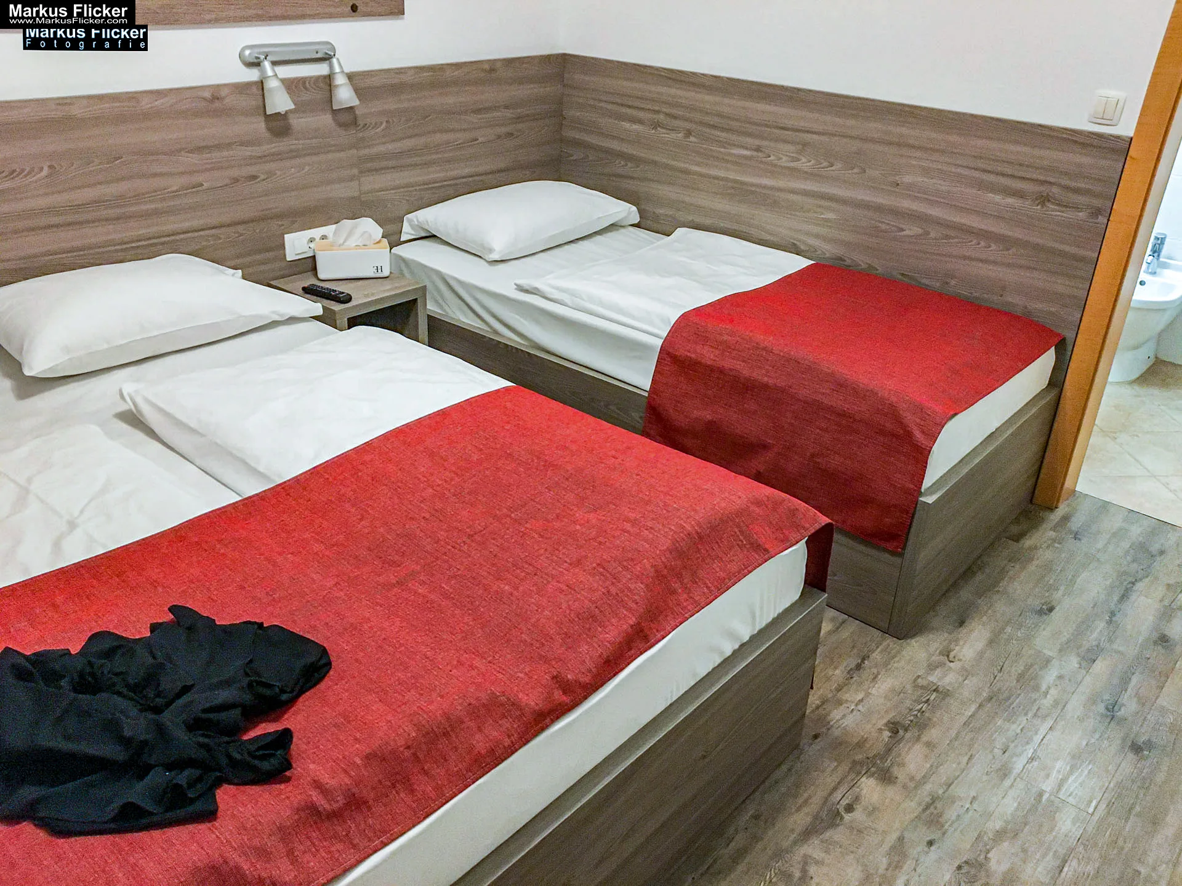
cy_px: 443
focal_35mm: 29
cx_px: 591
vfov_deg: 48.2
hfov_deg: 61.7
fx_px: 990
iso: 200
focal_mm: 4.15
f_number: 2.2
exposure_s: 1/25
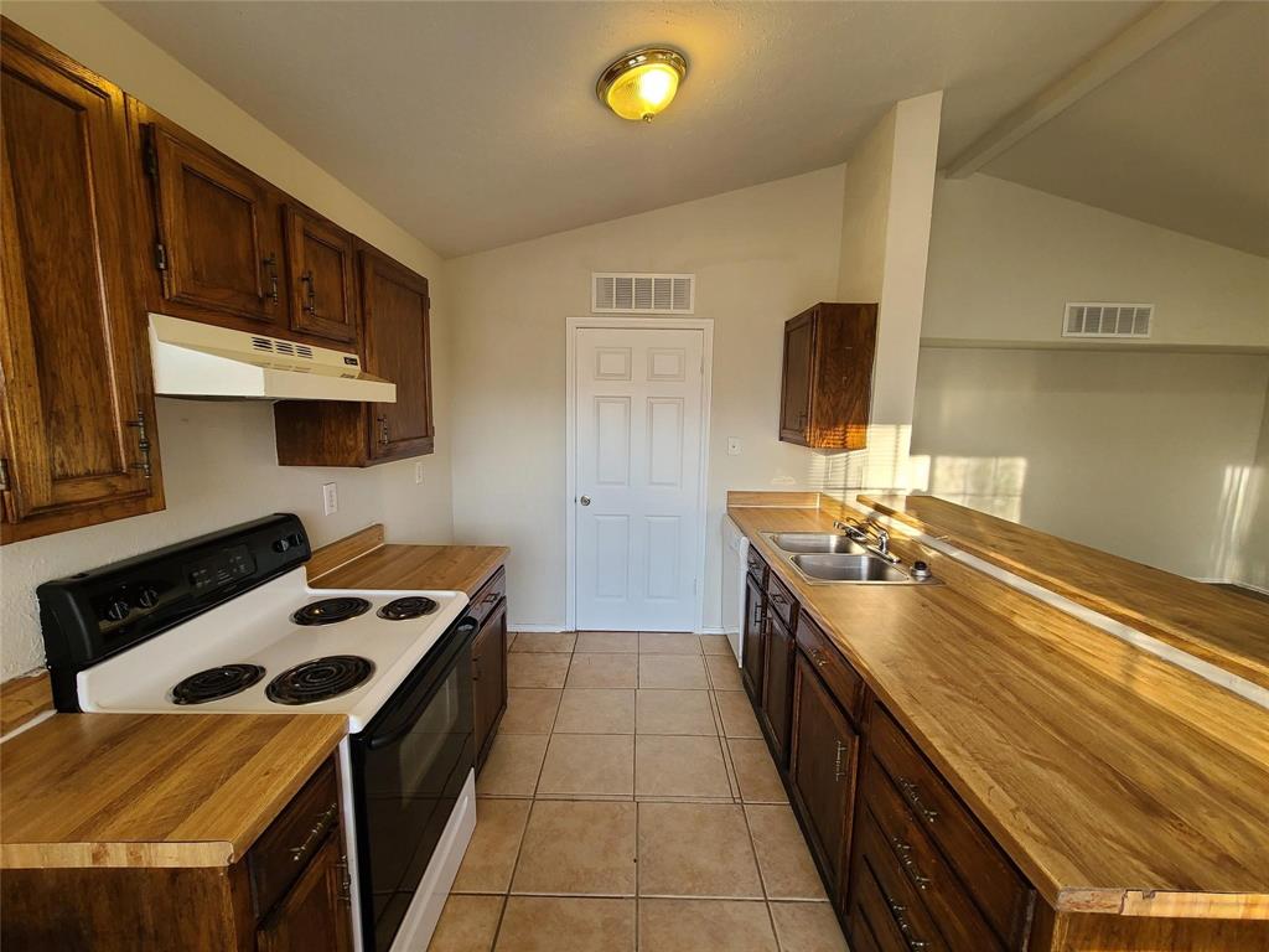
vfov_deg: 89.9
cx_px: 634
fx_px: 477
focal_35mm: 13
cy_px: 476
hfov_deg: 106.2
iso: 200
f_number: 2.2
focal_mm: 2.2
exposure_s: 1/59
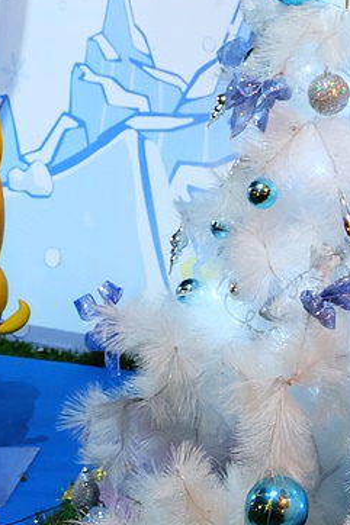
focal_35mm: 133
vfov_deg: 15.2
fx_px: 1941
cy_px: 3
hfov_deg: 10.1
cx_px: 481
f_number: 4.7
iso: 3200
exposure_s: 1/56
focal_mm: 31
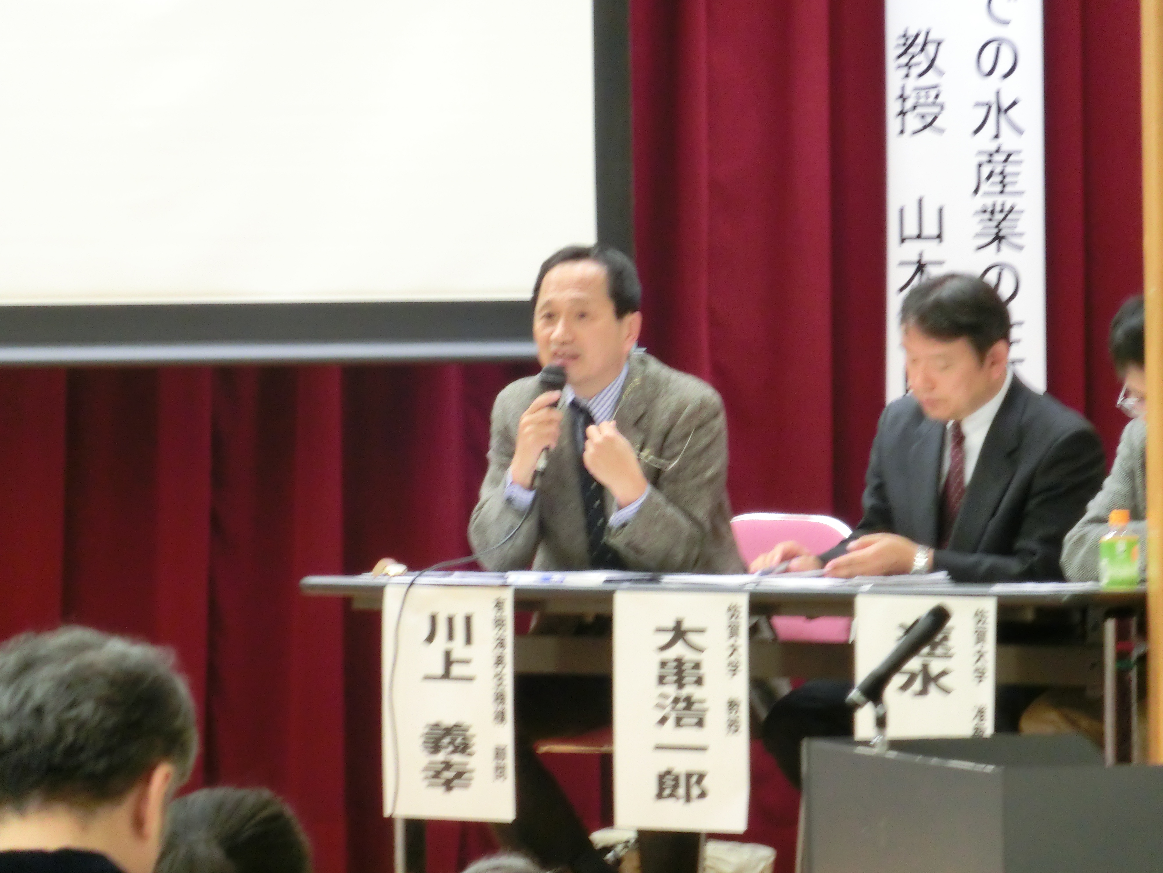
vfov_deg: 5.6
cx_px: 582
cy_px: 436
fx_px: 8970
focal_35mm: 267
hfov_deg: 7.4
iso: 800
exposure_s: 1/6
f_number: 5.8
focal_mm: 47.27
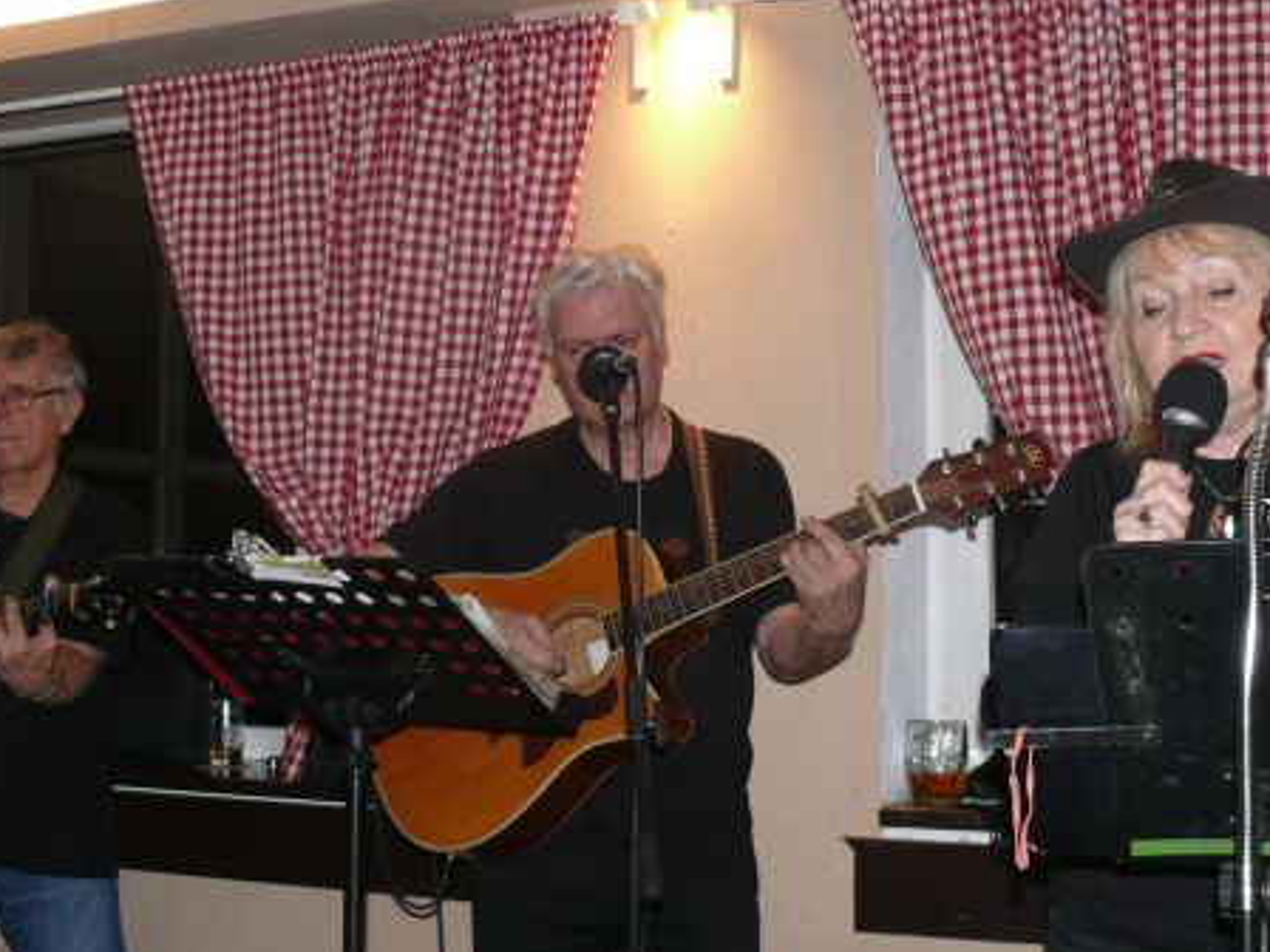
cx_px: 663
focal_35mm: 50
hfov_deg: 38.2
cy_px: 493
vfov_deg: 29.1
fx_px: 1834
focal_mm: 7.4
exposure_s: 1/30
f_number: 2.8
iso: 100
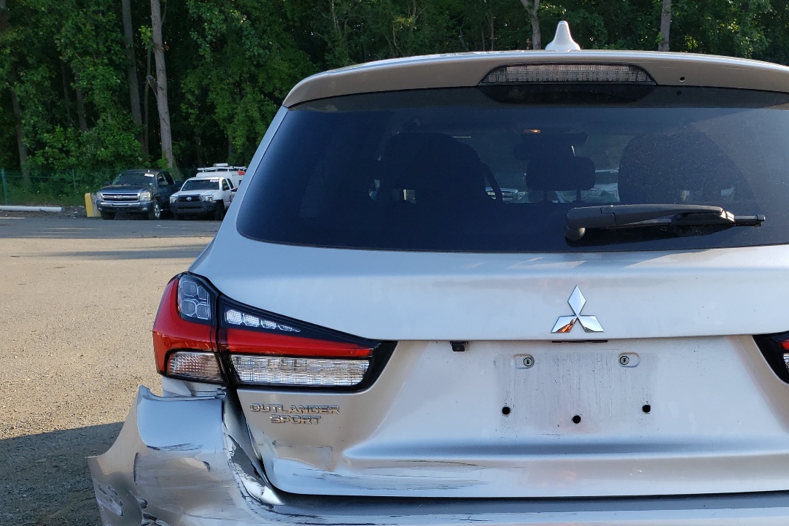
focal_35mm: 40
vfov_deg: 32.8
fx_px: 876
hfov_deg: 47.2
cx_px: 563
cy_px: 387
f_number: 1.5
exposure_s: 1/909
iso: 50
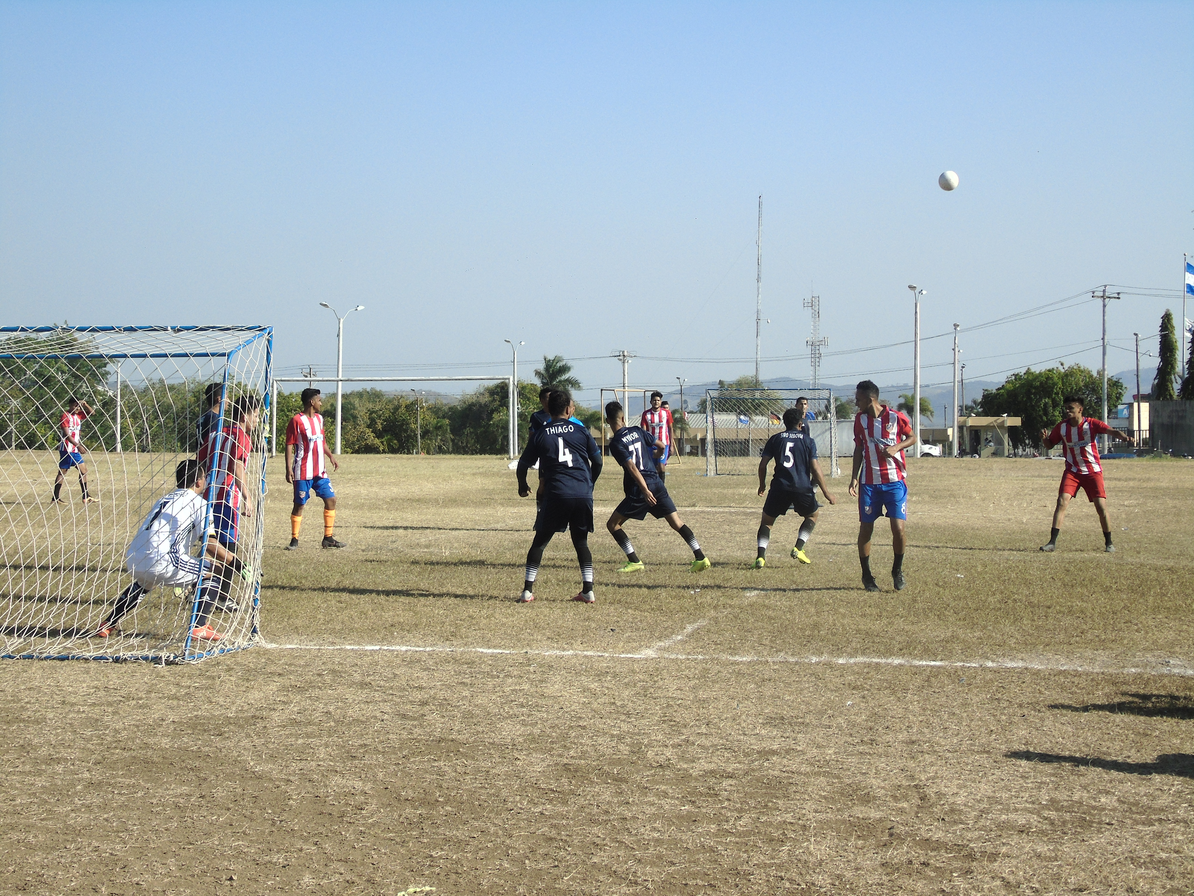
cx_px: 597
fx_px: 2139
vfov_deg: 23.7
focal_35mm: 62
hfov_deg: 31.2
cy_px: 448
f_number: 4.5
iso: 80
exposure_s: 1/640
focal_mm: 11
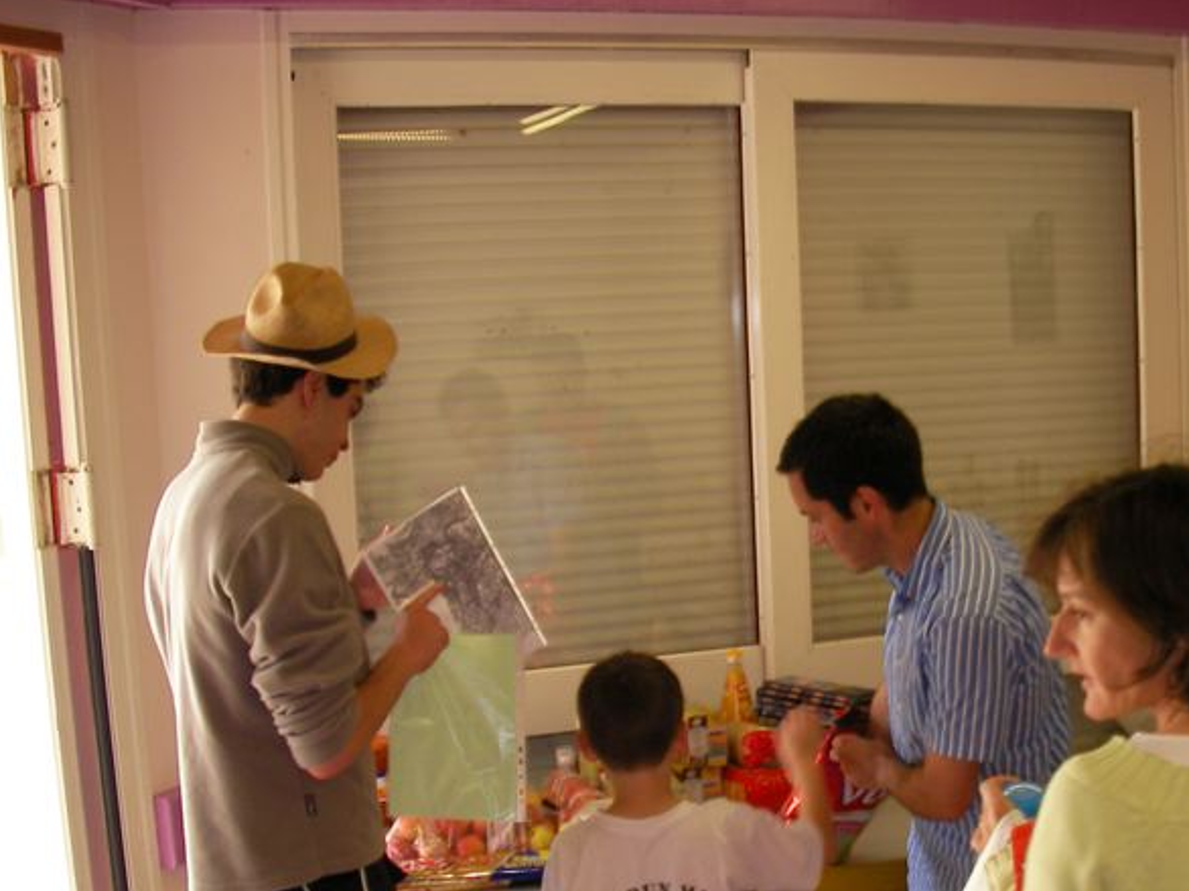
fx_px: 1923
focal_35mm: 56
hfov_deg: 34.1
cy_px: 593
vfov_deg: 25.9
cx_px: 791
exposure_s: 1/30
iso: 100
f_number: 3.5
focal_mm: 6.3
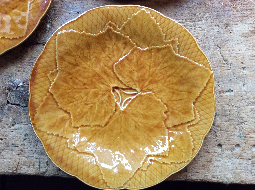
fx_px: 235
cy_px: 95
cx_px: 128
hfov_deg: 56.9
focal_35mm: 32
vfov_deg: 44.1
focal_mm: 3.3
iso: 32
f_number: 2.4
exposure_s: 1/33
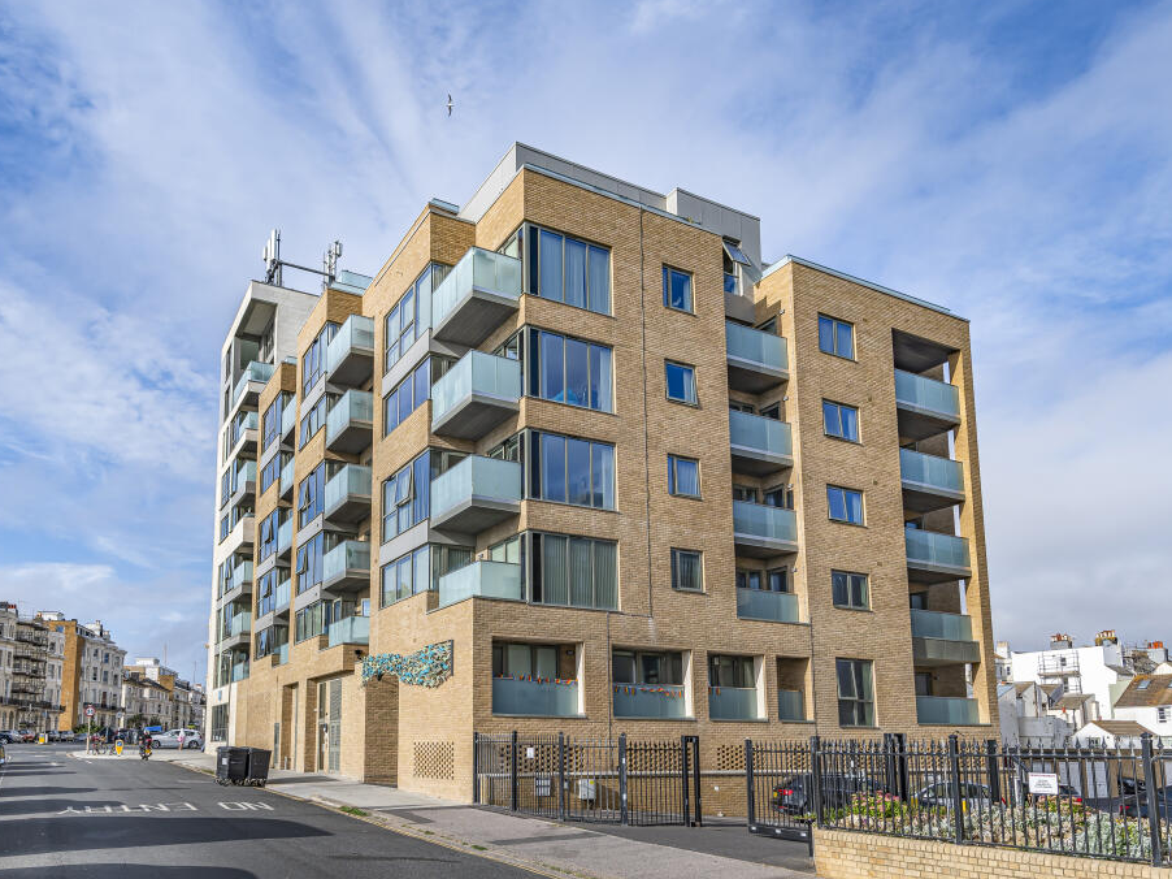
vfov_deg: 56.8
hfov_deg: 71.6
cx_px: 565
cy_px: 438
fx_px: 812
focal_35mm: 24
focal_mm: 22
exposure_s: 1/800
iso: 250
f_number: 9
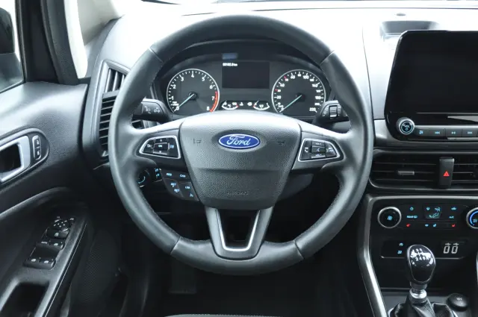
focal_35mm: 36
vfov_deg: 36.8
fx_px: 477
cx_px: 239
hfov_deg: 53.2
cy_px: 158
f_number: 3.8
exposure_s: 1/20
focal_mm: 24
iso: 1600
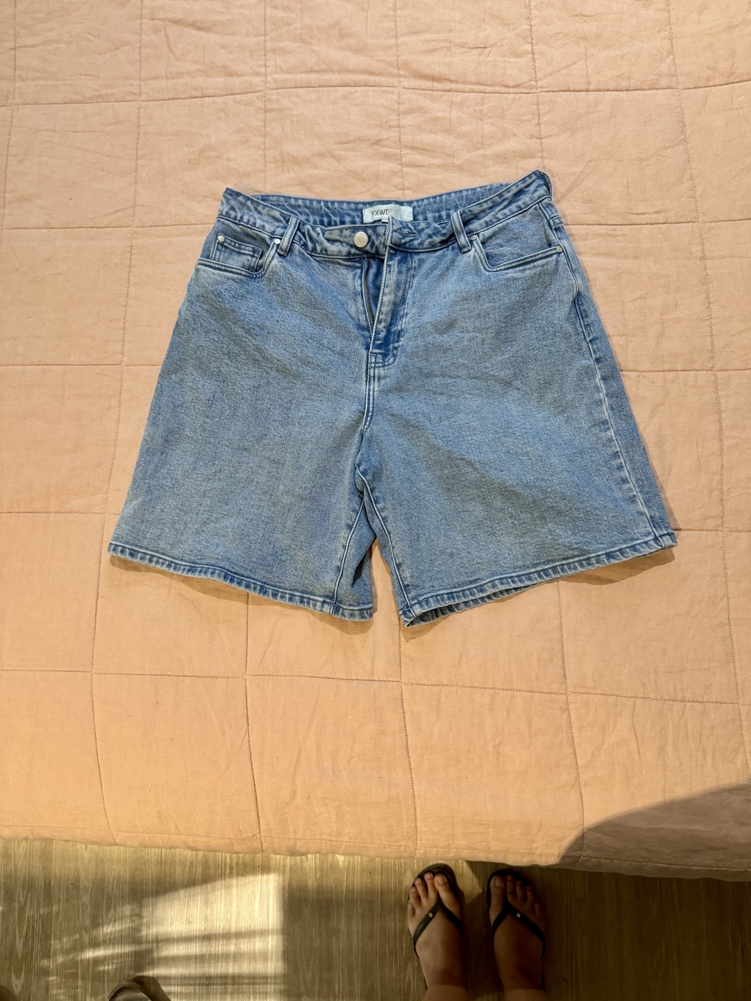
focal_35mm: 24
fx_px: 694
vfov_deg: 71.6
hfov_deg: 56.8
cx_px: 376
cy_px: 500
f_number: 1.78
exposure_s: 1/50
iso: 400
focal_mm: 6.76
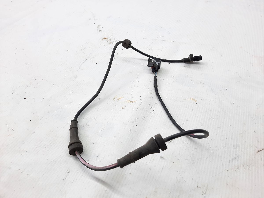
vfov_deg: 54.9
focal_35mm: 25
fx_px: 191
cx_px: 132
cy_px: 99
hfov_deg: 69.4
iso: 64
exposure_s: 1/50
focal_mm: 4.6
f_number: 2
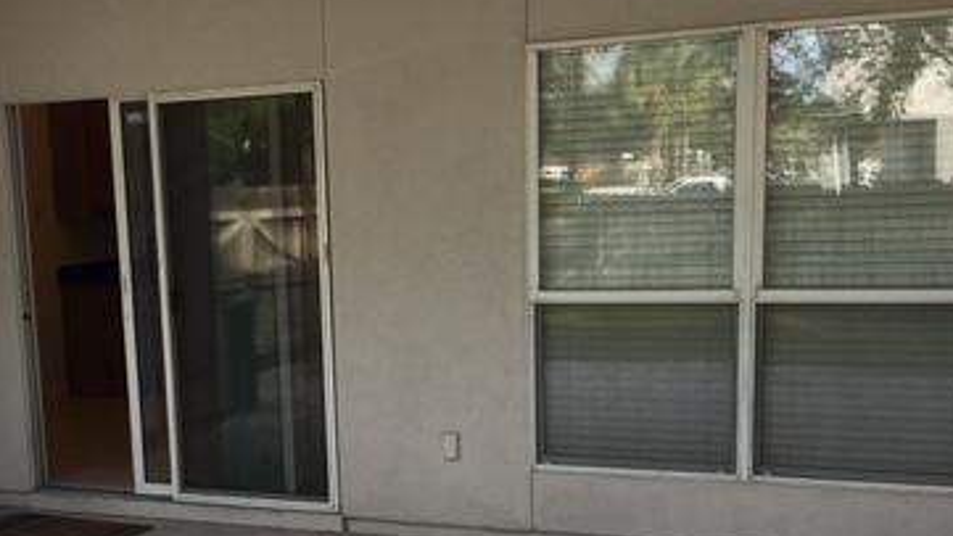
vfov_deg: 21.1
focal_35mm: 56
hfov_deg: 36.7
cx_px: 293
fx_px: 1415
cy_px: 465
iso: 25
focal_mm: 4.15
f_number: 2.2
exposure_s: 1/224
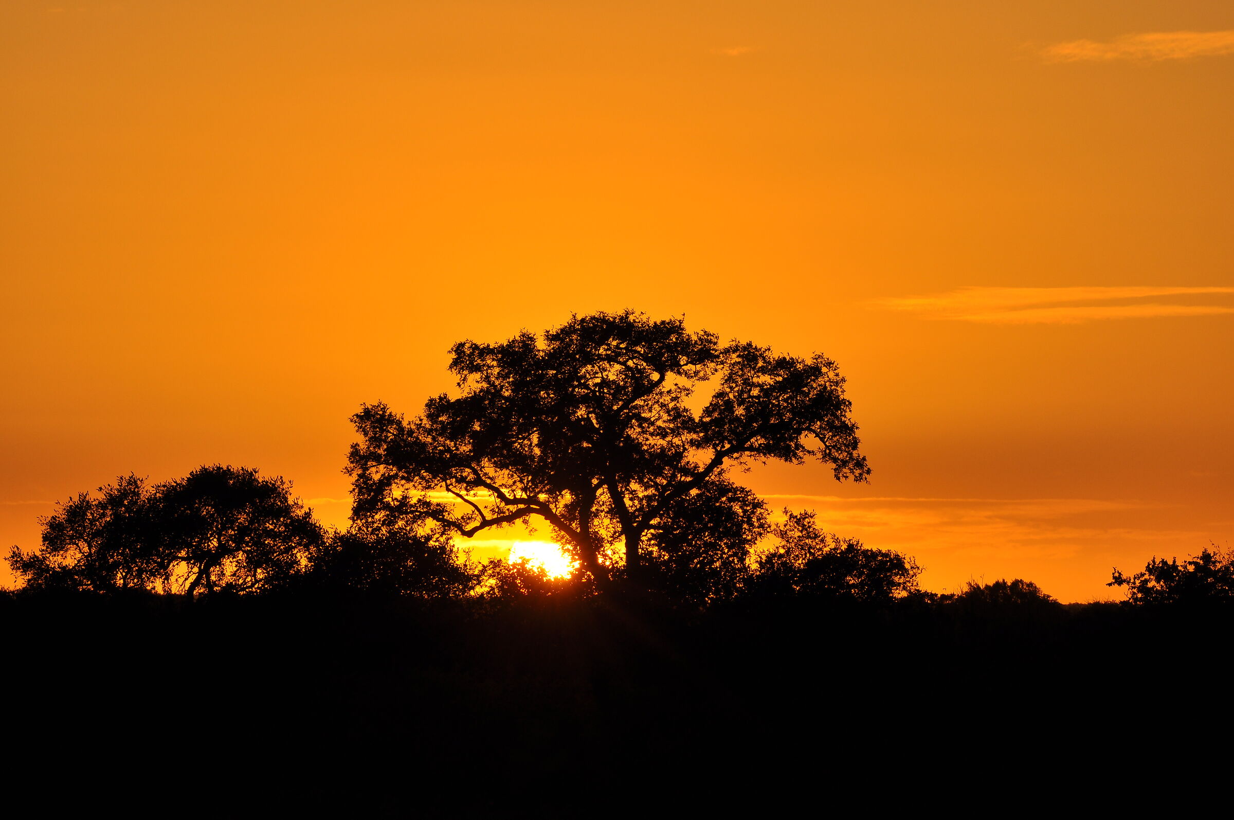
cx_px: 617
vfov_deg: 4.2
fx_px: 11298
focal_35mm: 330
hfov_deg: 6.3
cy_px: 410
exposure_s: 1/640
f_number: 11
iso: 200
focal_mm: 220
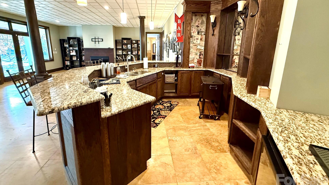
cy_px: 78
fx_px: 140
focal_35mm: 16
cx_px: 157
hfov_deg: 99.3
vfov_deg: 66.7
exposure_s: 1/60
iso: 640
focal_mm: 2.22
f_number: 2.2
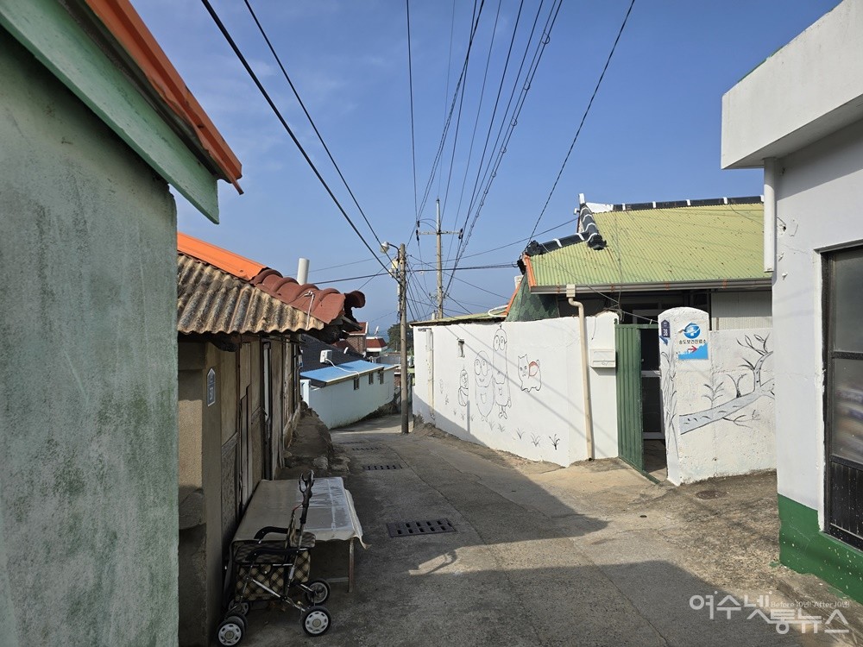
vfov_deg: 58.9
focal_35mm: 23
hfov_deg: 73.9
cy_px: 324
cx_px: 432
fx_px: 573
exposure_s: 1/1067
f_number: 1.7
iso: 12
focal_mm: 6.3
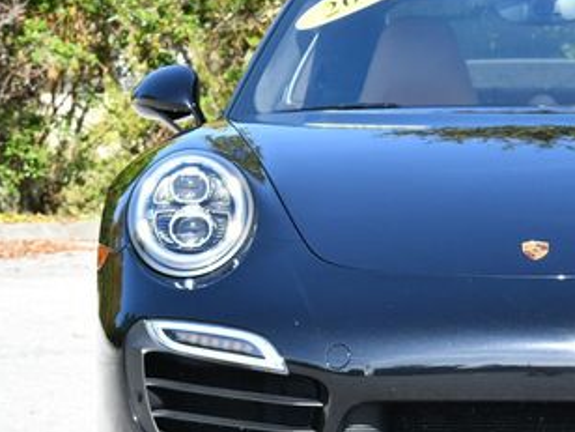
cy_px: 234
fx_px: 3455
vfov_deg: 7.1
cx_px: 547
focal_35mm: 208
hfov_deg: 9.5
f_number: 7.1
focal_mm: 52
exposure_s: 1/250
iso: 200
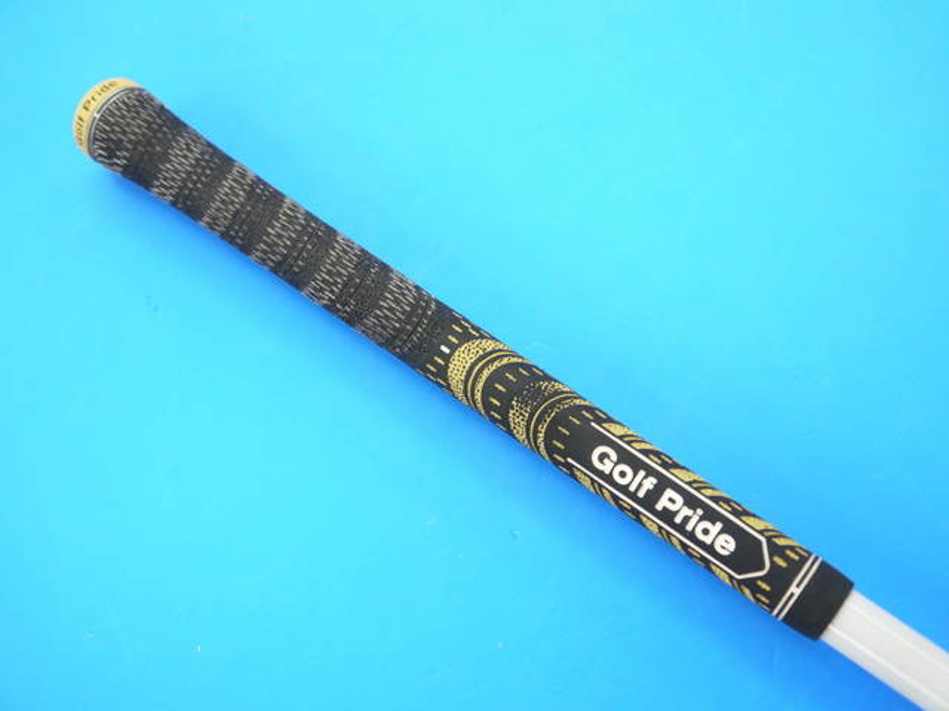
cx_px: 474
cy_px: 356
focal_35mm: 40
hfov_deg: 46.8
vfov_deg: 36.0
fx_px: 1097
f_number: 4.2
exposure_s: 1/125
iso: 640
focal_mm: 20
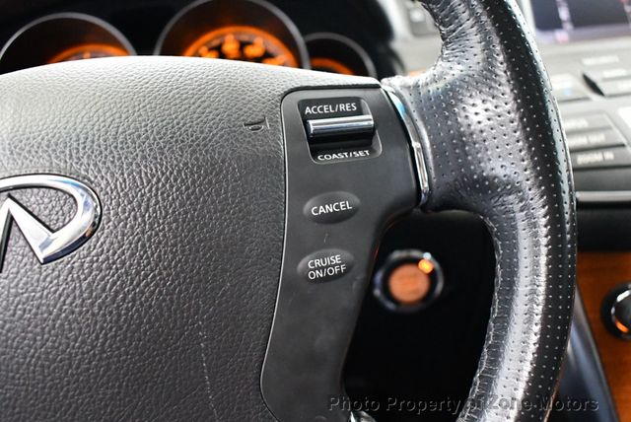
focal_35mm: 36
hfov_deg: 53.1
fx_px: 632
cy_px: 211
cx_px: 316
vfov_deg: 36.9
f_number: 3.5
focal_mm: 18
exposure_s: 1/60
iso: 6400
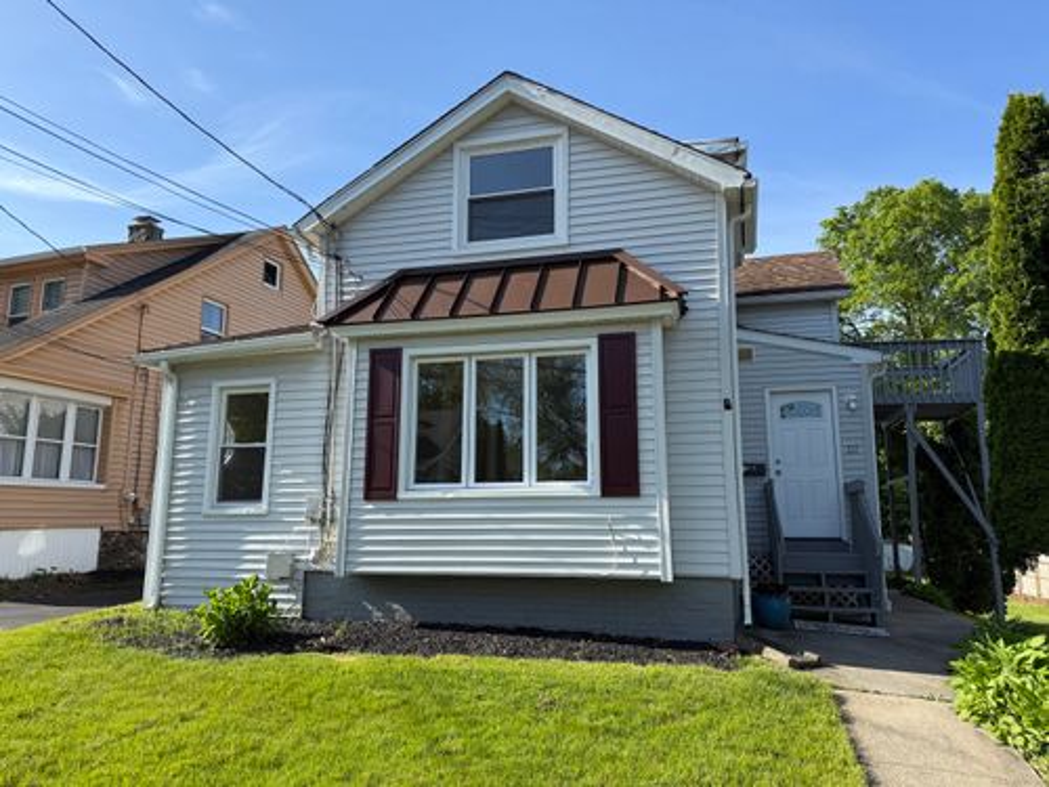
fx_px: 727
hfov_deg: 71.6
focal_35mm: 24
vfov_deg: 56.8
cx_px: 524
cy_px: 394
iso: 80
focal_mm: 6.76
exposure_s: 1/2370
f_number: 1.78
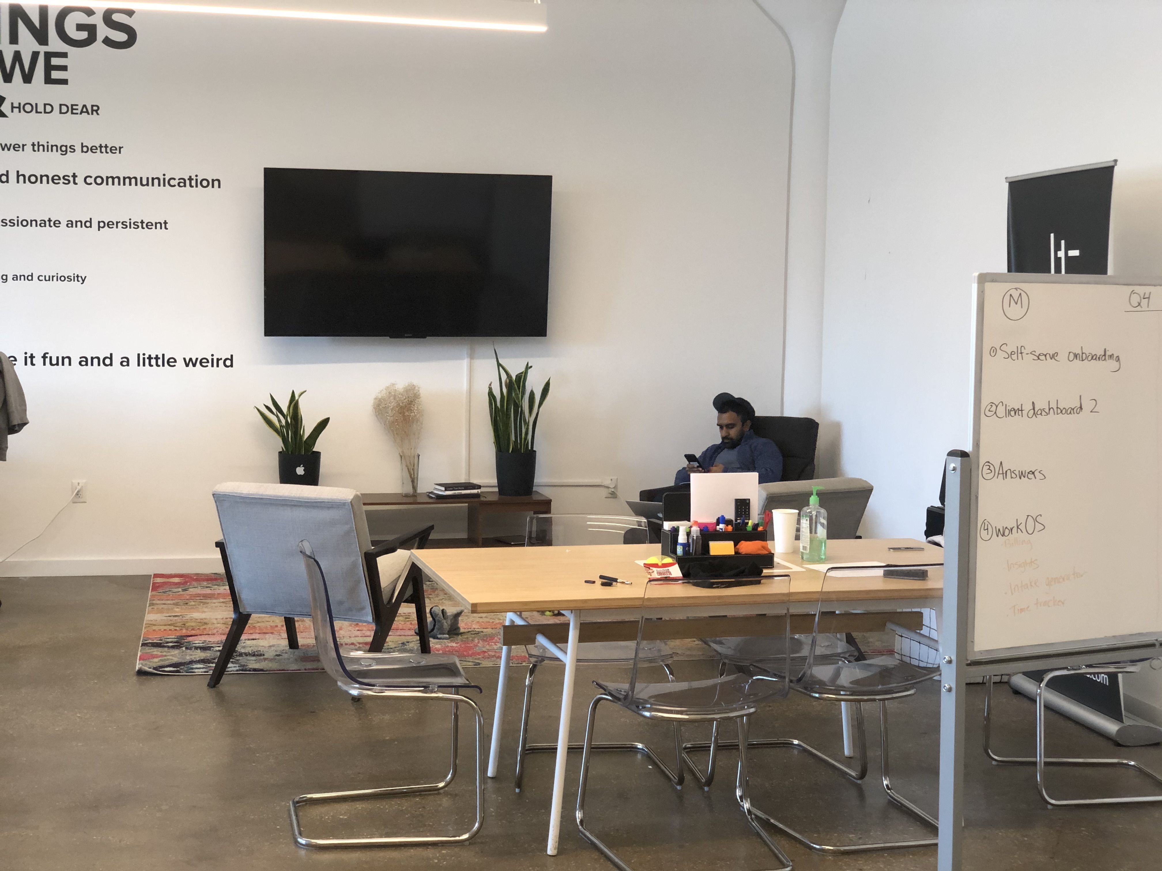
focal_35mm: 52
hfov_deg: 36.8
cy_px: 436
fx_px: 1746
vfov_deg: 28.0
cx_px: 581
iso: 100
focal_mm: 6
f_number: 2.4
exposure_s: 1/60
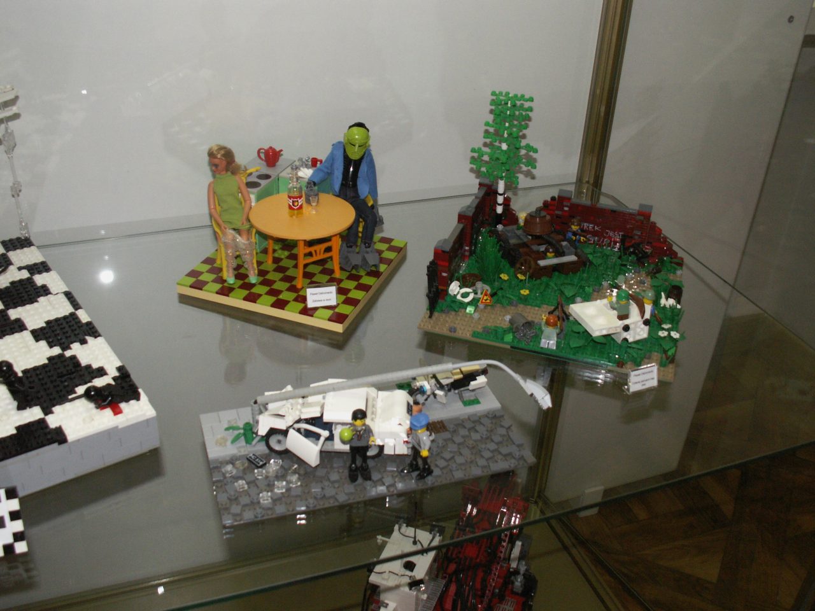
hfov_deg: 52.6
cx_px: 408
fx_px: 824
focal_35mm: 35
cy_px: 306
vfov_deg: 40.7
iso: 160
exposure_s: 1/60
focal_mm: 5.86
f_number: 2.8
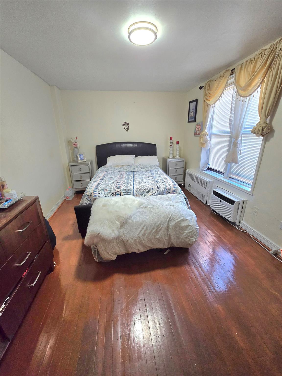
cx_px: 141
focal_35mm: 13
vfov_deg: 106.2
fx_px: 141
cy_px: 188
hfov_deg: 89.9
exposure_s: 1/60.2
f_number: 2.2
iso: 320
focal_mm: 2.2
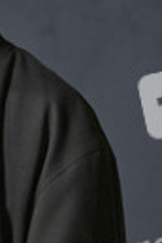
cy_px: 188
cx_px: -87
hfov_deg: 3.9
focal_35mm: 350
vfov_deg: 5.9
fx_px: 2362
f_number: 5.6
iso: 2500
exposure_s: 1/320
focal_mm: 113
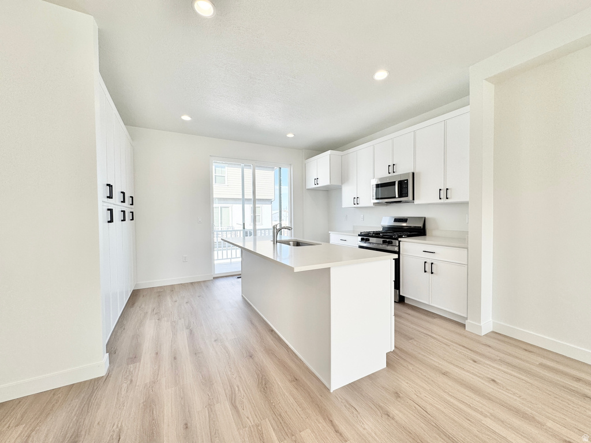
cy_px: 222
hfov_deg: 102.1
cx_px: 296
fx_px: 239
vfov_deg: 85.7
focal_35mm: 14
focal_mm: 2.22
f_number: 2.2
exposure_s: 1/199
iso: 40
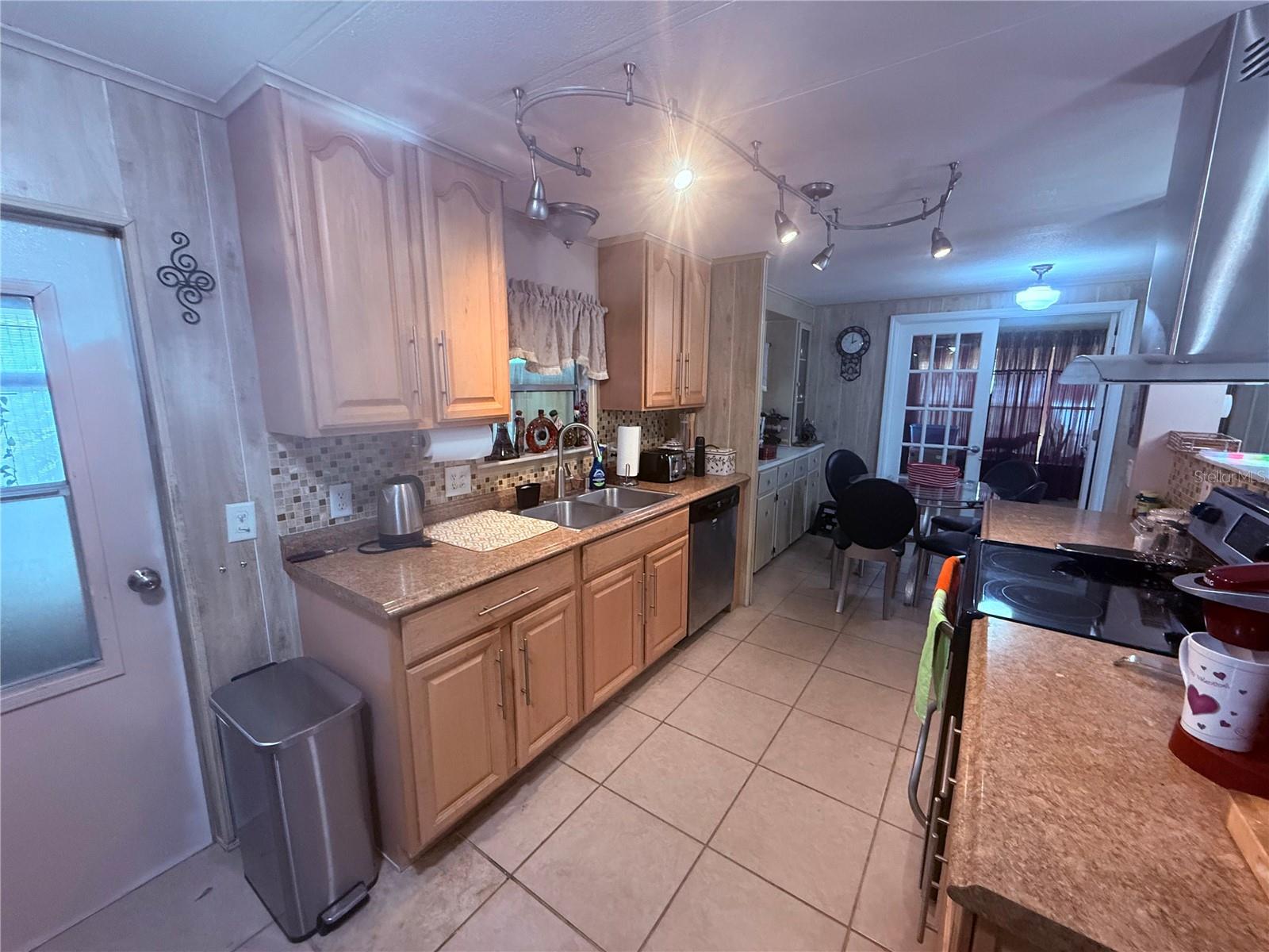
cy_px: 476
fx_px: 513
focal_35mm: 14
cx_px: 634
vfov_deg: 85.7
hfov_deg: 102.1
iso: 500
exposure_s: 1/60
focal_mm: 2.22
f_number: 2.2
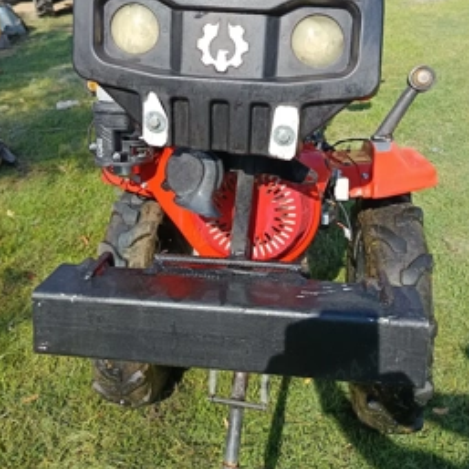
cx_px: 230
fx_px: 506
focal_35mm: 33
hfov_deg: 49.7
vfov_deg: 48.0
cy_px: 122
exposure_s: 1/345
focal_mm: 5.31
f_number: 1.7
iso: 50
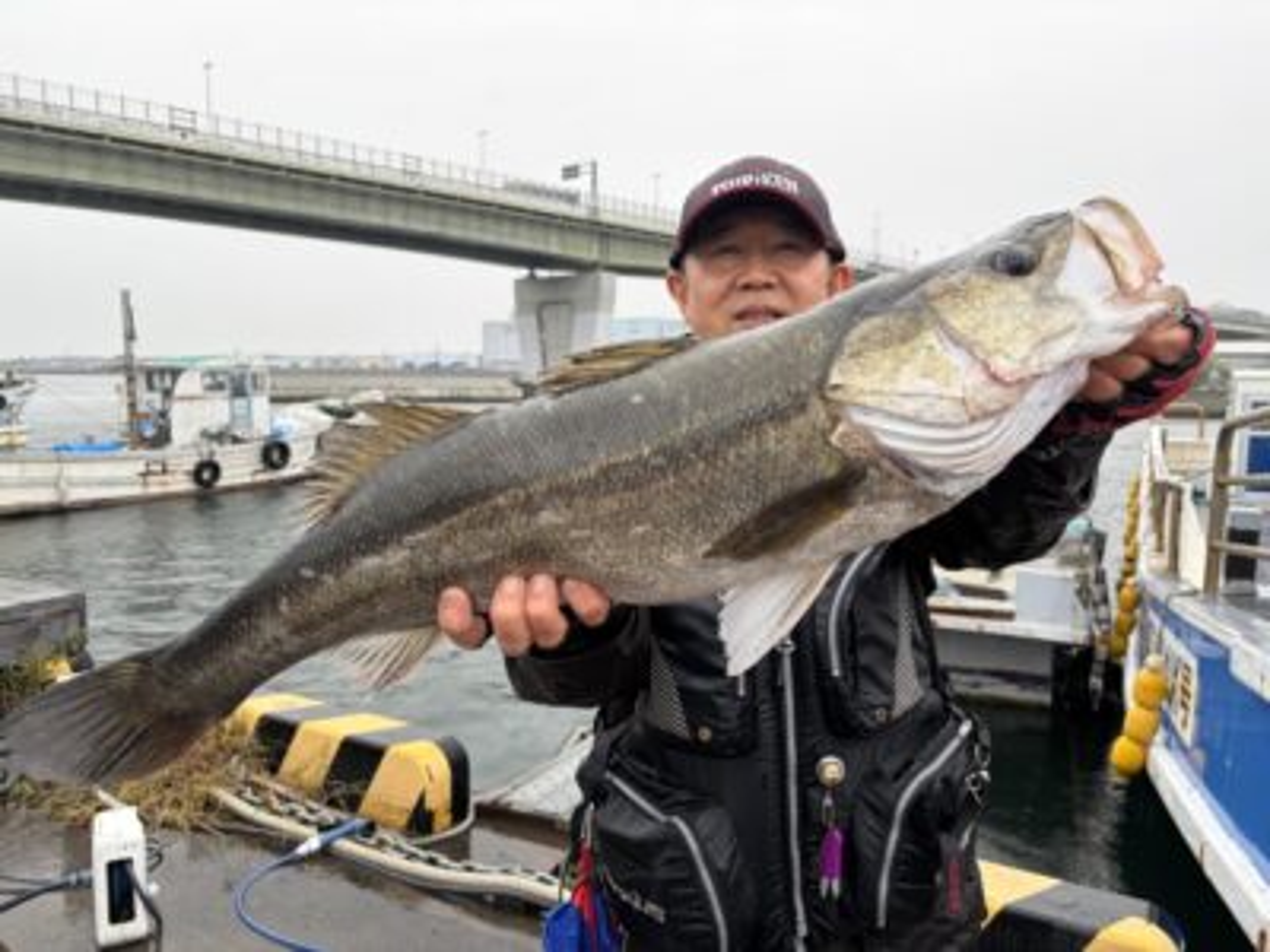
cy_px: 476
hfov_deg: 67.3
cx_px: 635
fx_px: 954
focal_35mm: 26
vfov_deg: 53.1
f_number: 1.6
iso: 40
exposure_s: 1/147
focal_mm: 5.96
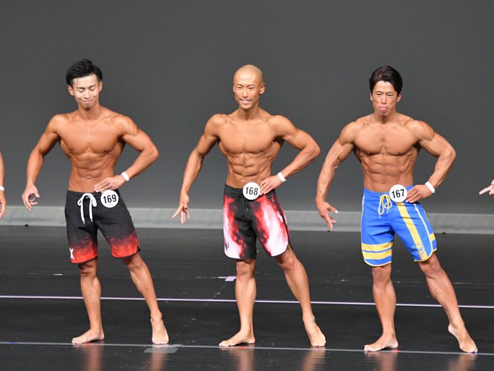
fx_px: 4895
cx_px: 226
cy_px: 185
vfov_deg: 4.3
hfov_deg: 5.8
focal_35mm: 343
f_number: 5.6
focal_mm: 210
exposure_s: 1/400
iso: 5000
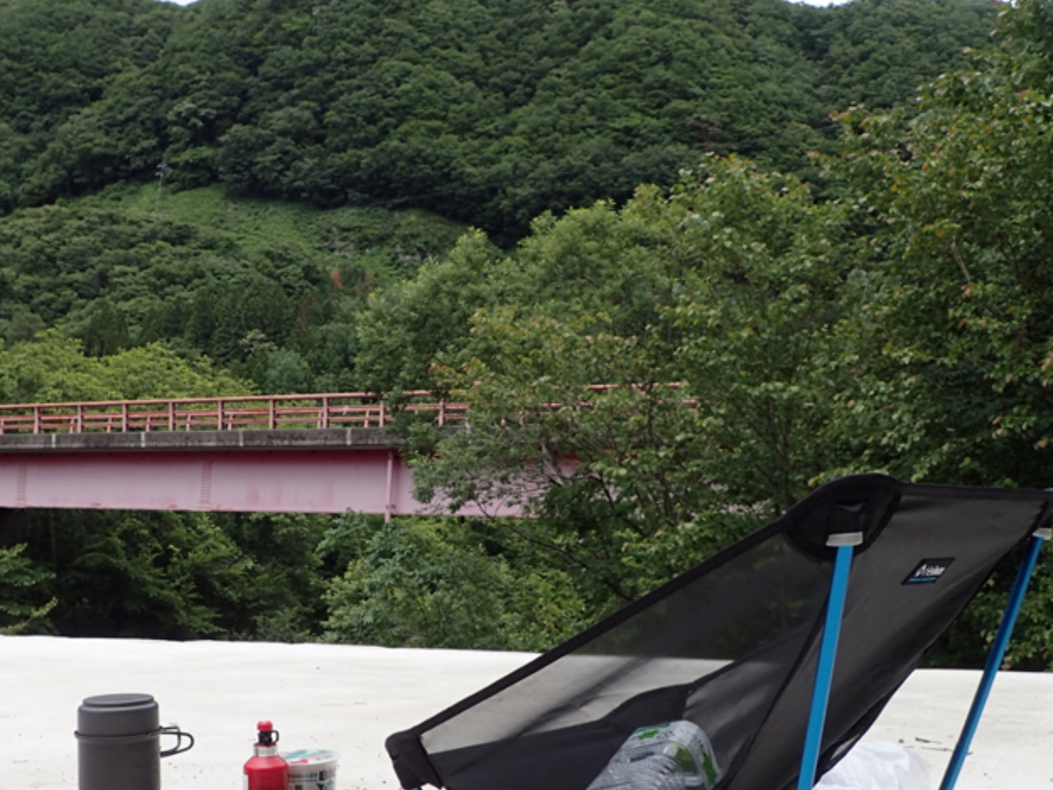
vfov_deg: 34.9
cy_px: 511
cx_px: 351
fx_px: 1247
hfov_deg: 45.1
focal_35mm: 41
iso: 100
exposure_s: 1/640
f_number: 2.8
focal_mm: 4.5
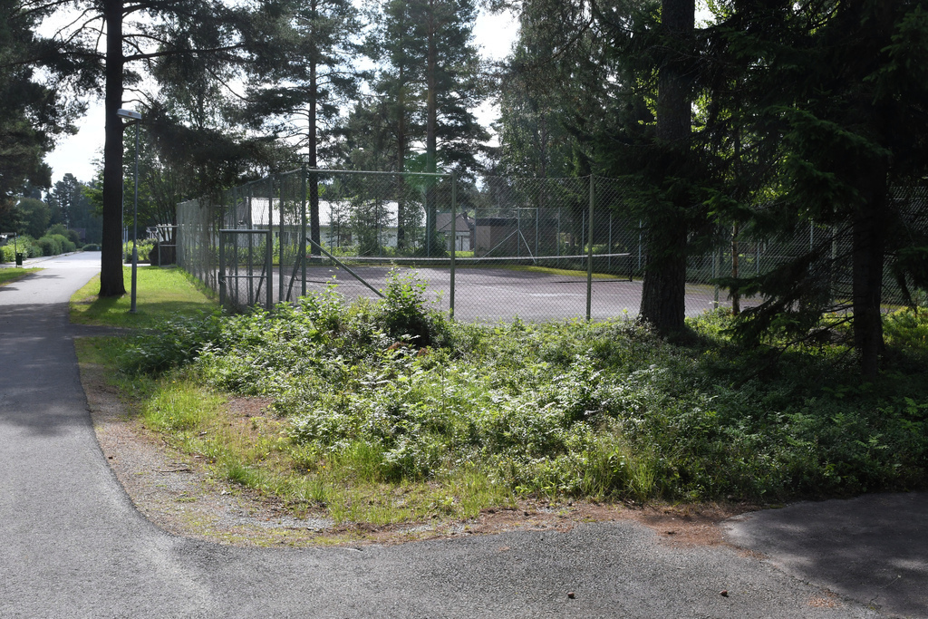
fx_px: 1005
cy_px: 310
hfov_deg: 49.5
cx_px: 464
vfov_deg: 34.2
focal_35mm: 39
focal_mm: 26
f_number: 10
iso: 400
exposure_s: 1/400
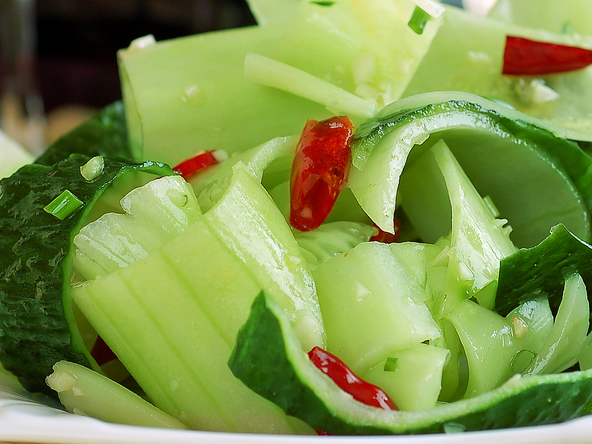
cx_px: 360
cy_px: 145
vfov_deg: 8.9
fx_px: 2839
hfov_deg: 11.9
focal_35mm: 166
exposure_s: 1/800
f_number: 5.6
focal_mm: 60
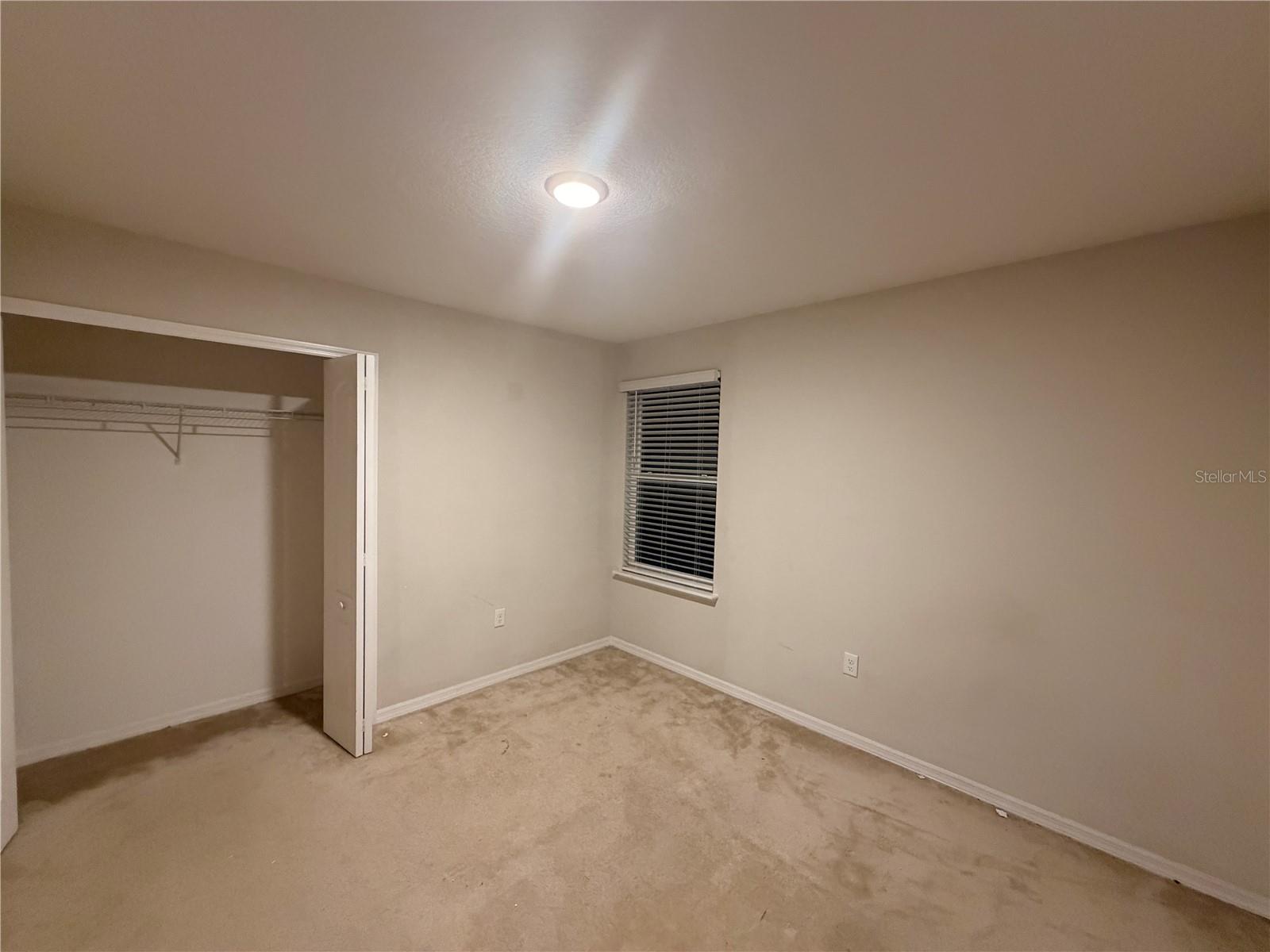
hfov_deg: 102.1
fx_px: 514
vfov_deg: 85.7
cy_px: 476
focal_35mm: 14
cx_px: 635
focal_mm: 2.22
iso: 800
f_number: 2.2
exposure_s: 1/60
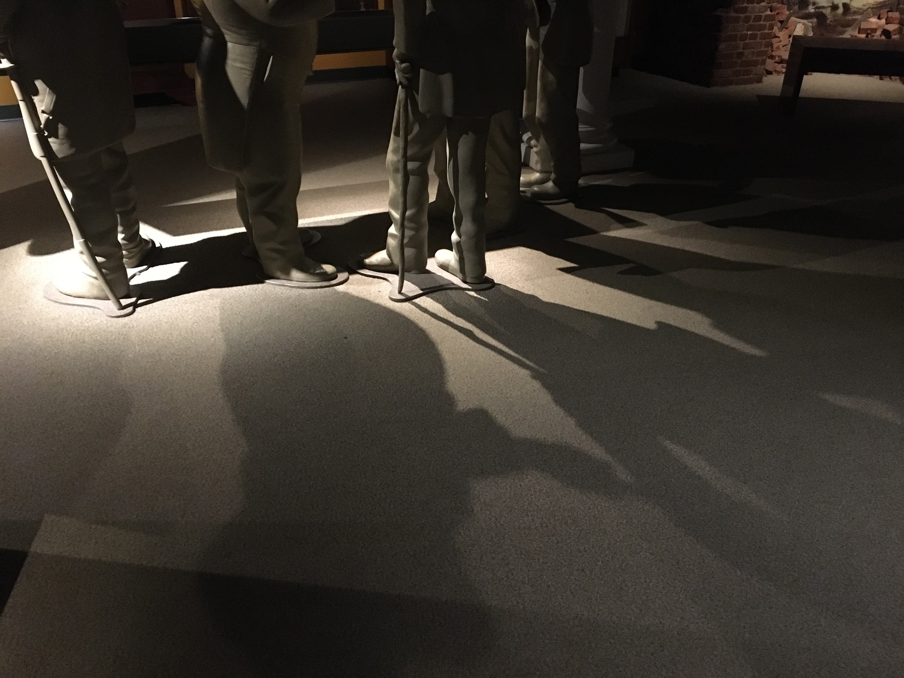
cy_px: 339
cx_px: 452
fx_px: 757
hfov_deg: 61.7
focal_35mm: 29
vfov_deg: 48.2
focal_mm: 4.15
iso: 320
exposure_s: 1/15
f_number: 2.2
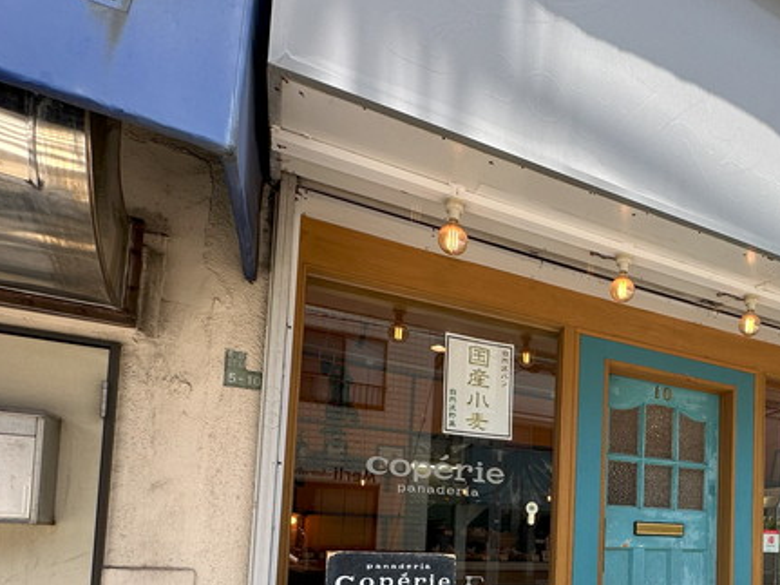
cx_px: 615
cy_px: 511
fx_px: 586
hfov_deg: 62.1
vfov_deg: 48.3
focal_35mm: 26
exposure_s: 1/421
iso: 40
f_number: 2.2
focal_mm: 2.22
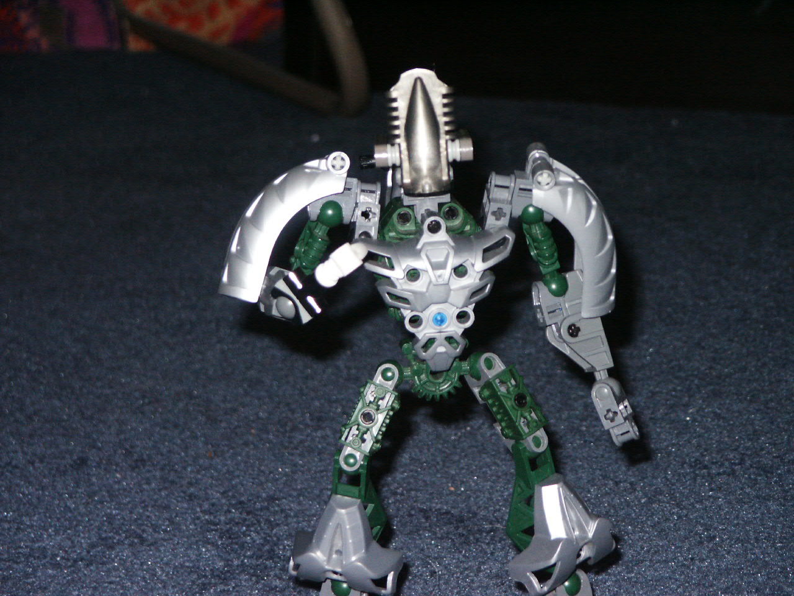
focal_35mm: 139
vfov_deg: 10.7
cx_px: 397
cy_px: 298
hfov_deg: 14.2
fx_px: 3188
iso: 200
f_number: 3.6
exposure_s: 1/125
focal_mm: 28.23
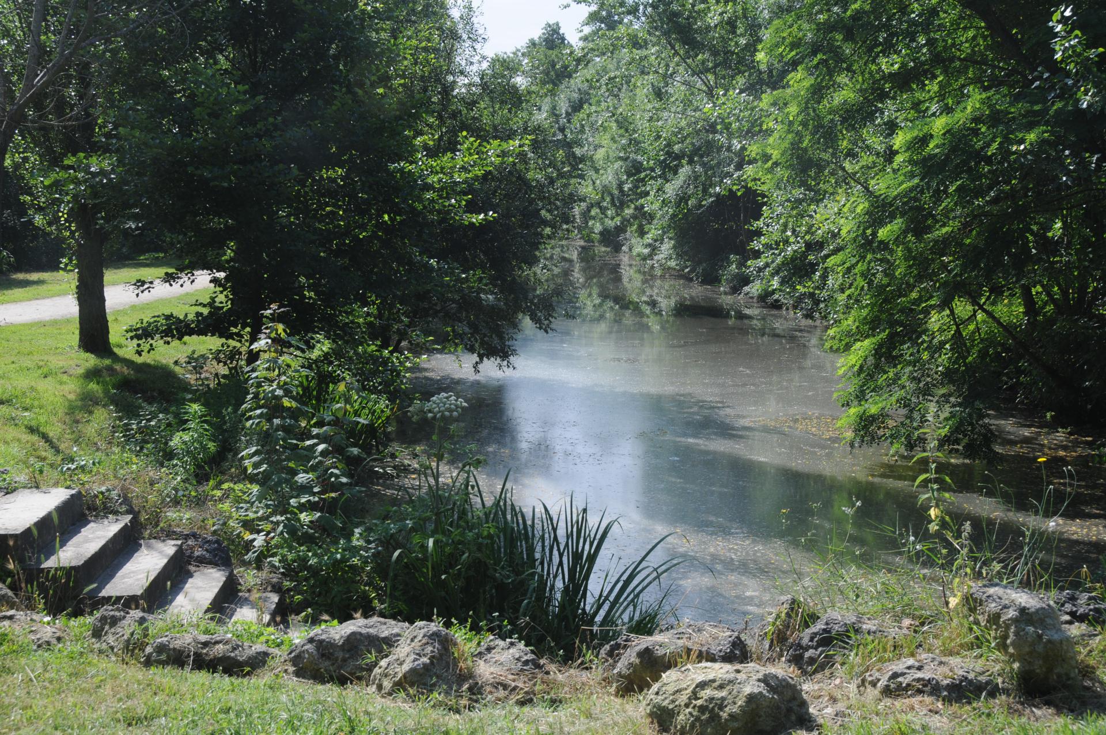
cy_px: 368
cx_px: 553
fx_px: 1473
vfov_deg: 28.0
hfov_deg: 41.2
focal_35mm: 48
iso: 200
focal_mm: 32
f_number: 8
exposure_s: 1/250
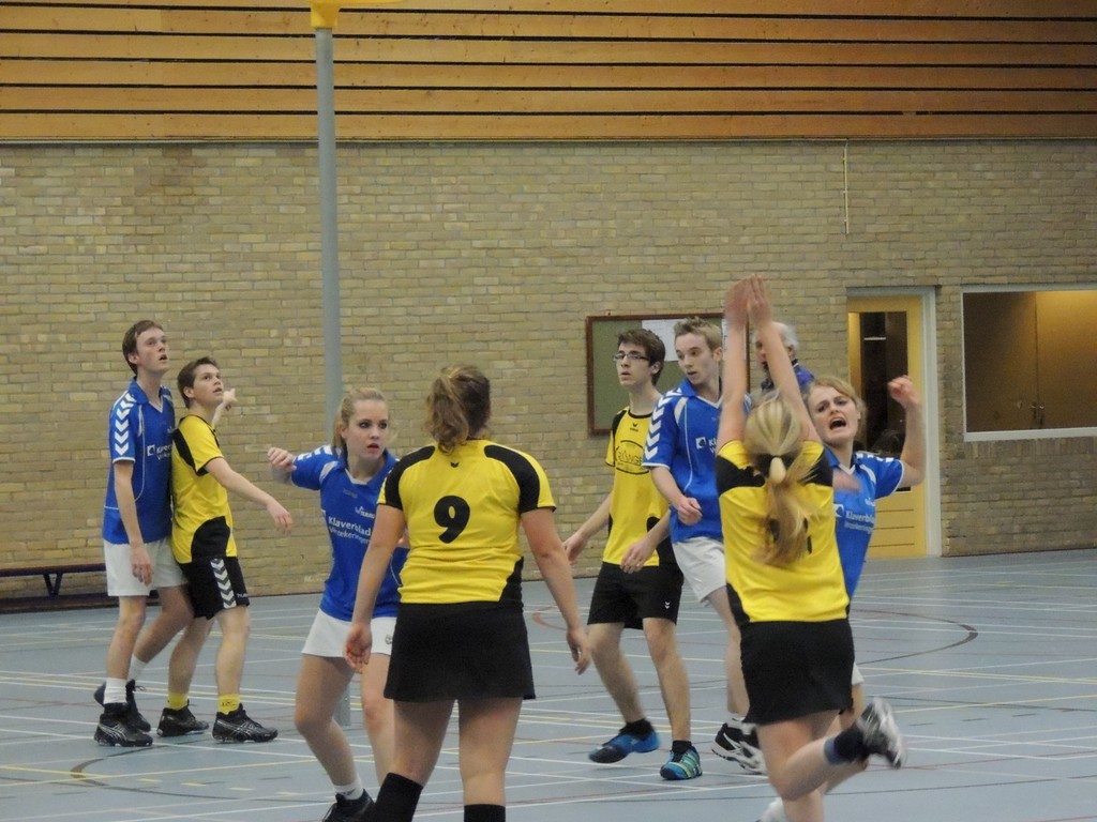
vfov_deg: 8.7
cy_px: 411
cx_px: 548
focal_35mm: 170
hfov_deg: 11.6
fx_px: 5387
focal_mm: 30.3
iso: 3200
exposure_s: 1/100
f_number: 4.5
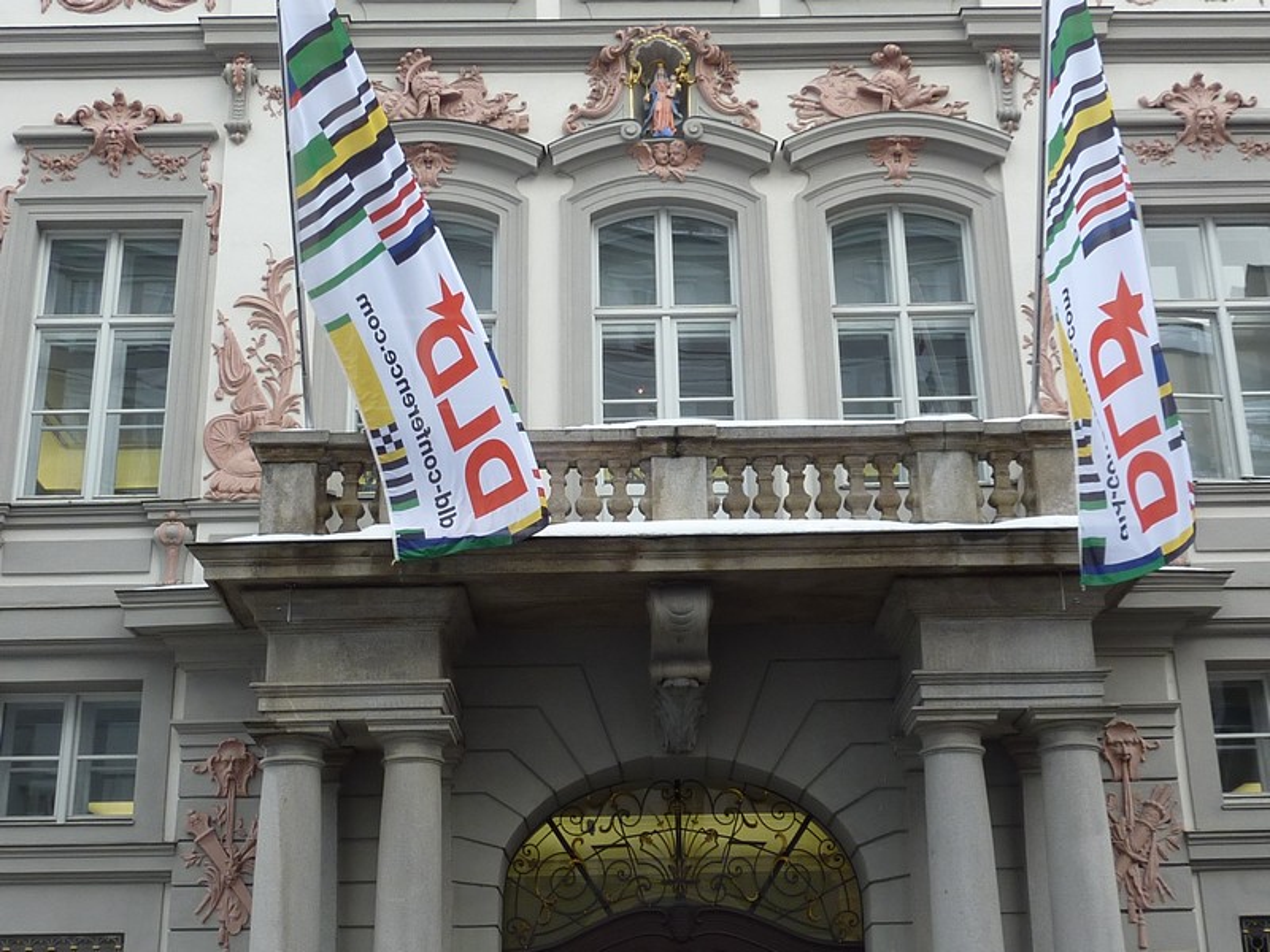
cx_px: 635
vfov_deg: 30.3
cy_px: 476
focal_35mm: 48
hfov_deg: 39.7
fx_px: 1761
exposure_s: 1/125
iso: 80
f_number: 4
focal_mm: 4.4
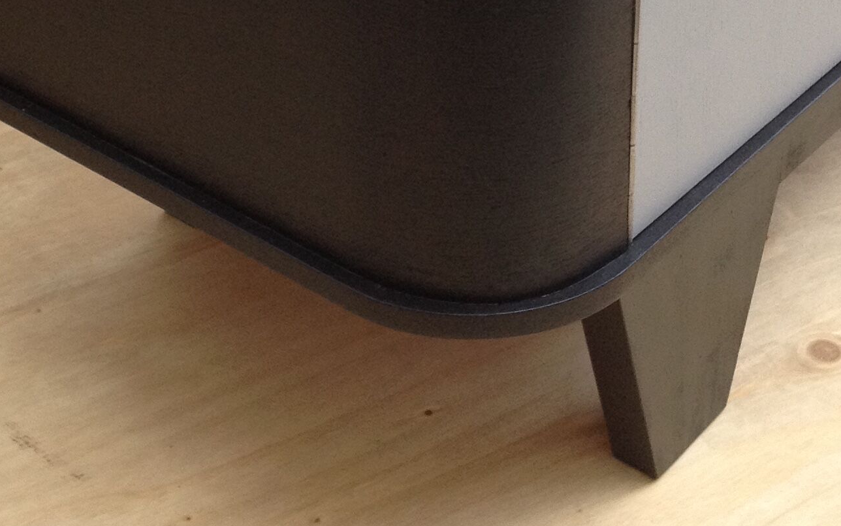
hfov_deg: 22.1
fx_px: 2154
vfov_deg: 13.5
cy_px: -139
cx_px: 430
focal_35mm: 94
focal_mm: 4.28
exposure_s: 1/120
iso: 80
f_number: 2.4
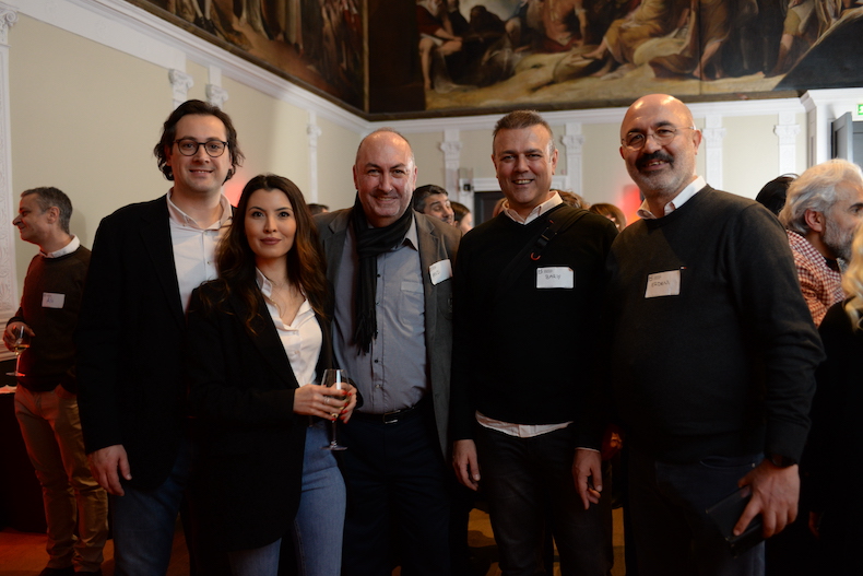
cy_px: 288
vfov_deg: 41.1
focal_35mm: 32
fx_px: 767
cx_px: 432
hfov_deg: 58.7
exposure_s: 1/50
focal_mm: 32
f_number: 2.8
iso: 1000
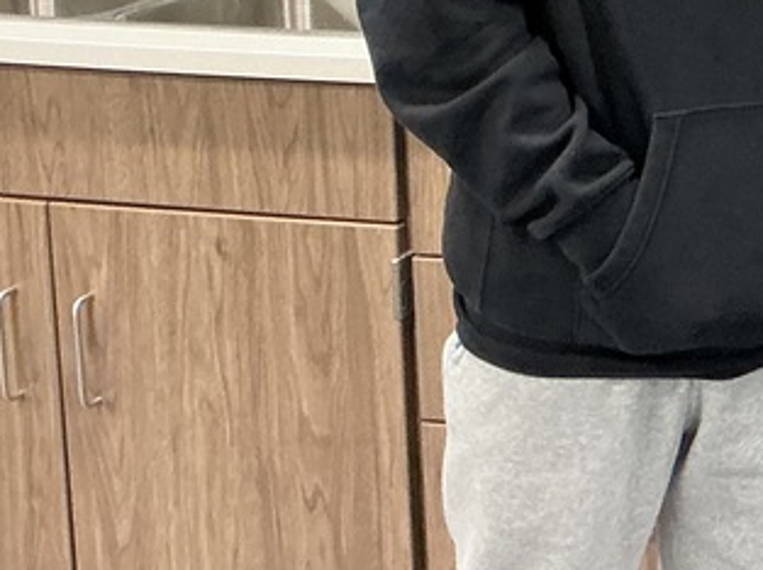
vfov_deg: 14.9
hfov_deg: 17.8
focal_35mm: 95
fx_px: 2092
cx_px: 1246
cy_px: -149
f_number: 1.8
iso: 125
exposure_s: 1/60
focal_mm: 3
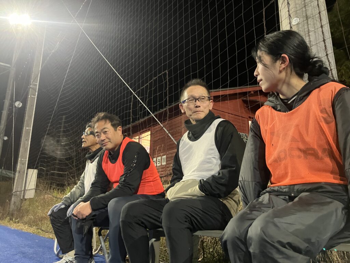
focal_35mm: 28
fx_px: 283
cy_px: 132
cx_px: 175
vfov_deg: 49.7
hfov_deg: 63.4
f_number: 1.8
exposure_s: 1/30
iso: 500
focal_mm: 3.99
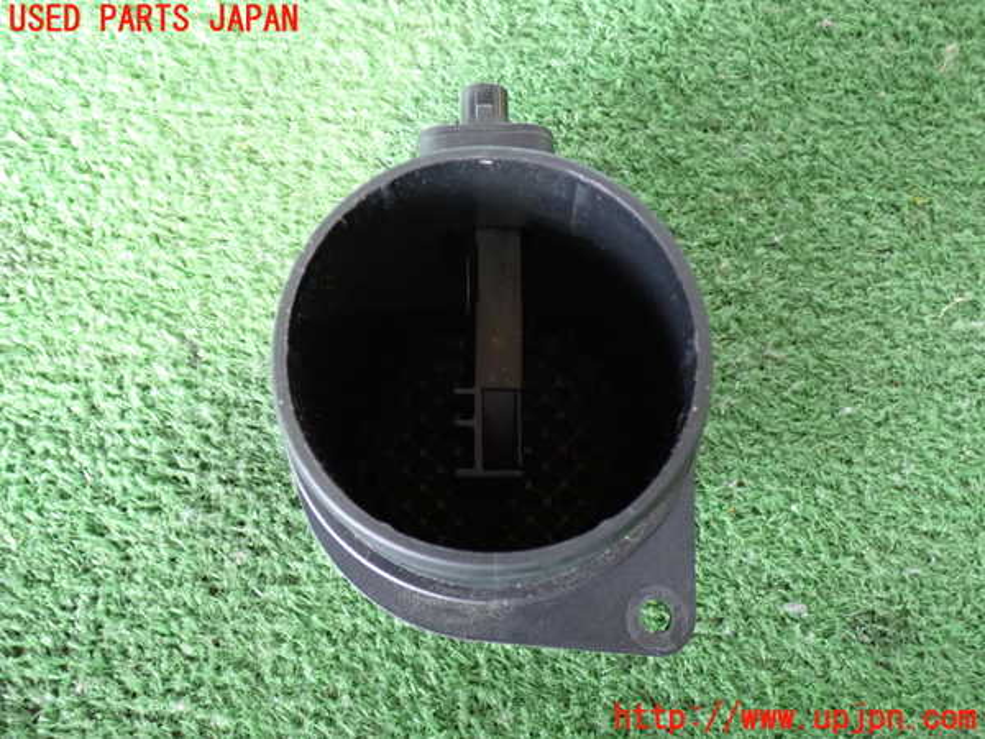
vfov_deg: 37.7
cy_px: 370
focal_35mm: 38
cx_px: 492
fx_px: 1081
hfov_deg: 49.0
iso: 800
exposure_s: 1/15
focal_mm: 6.83
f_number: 2.7
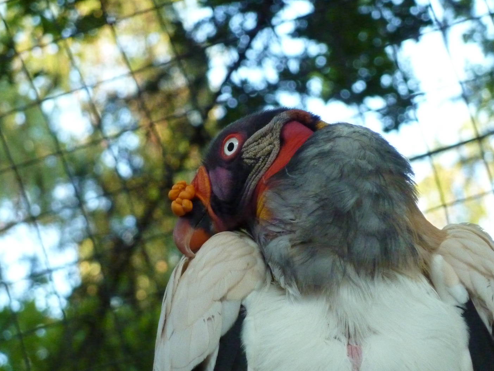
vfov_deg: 4.3
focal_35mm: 343
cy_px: 204
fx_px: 4896
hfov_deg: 5.8
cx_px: 225
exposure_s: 1/200
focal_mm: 49.2
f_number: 4.9
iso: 800
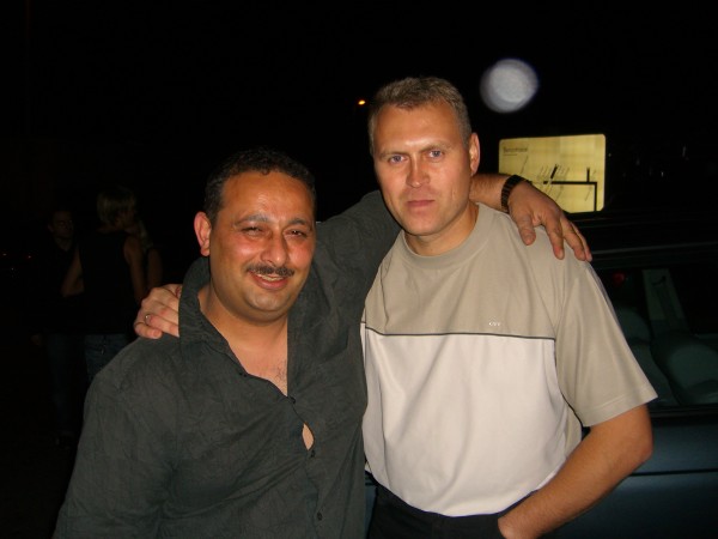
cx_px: 359
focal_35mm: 38
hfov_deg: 49.0
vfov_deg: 37.7
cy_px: 270
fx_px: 788
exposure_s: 1/60
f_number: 2.8
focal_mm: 7.9
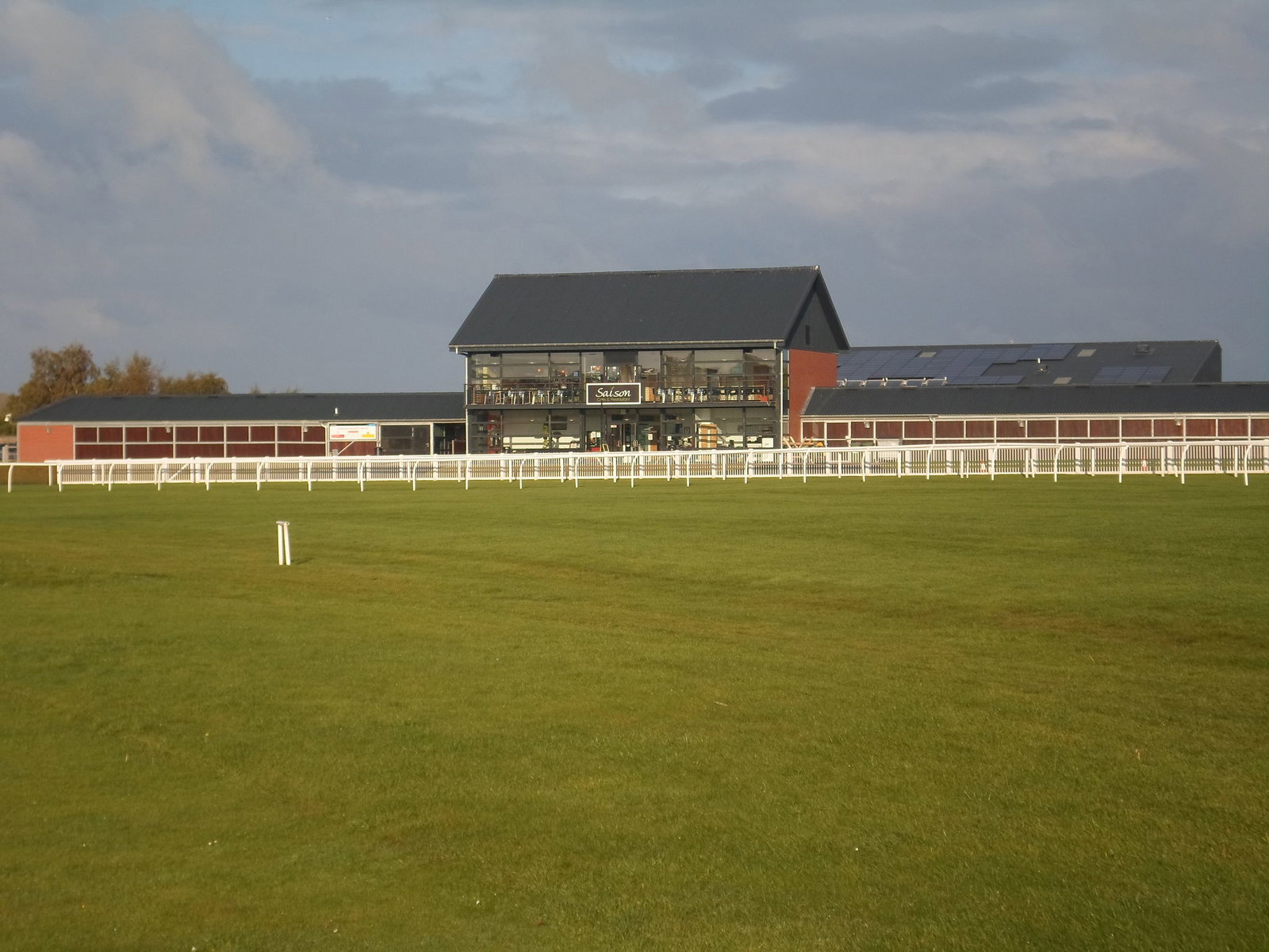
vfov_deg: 18.2
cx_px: 634
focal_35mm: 81
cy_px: 476
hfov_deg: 24.1
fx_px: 2969
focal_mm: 14.6
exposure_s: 1/500
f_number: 4.7
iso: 80
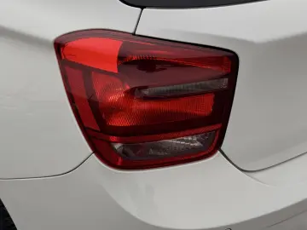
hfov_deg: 39.7
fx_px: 426
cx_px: 154
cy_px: 115
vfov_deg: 30.3
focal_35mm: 48
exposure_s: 1/2865
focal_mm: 6.76
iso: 64
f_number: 1.78
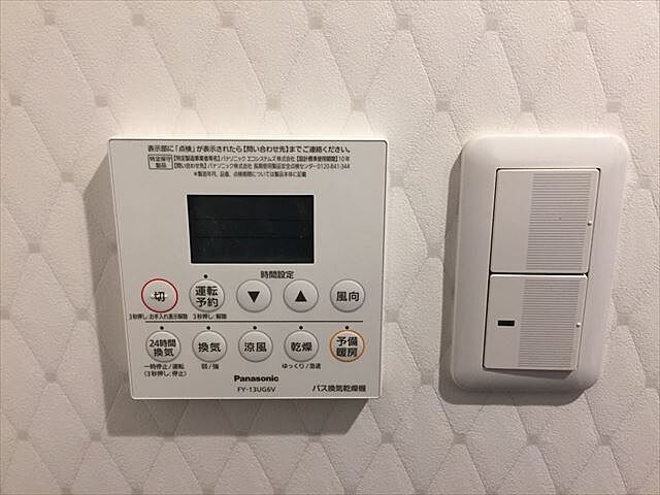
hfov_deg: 61.7
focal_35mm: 29
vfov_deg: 48.2
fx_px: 553
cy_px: 248
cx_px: 330
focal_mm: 4.15
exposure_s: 1/30
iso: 125
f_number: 2.2
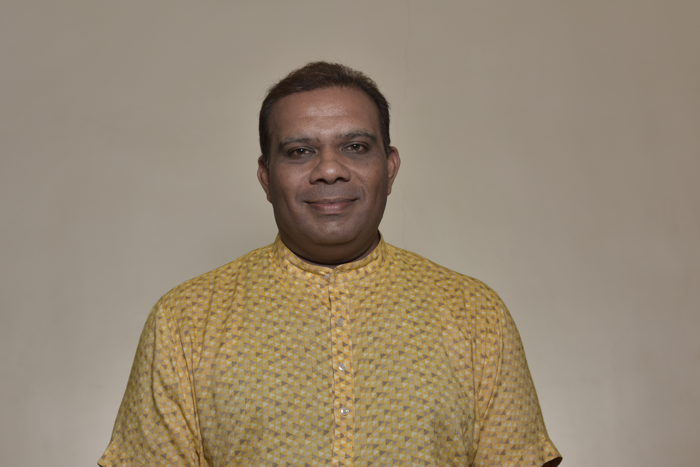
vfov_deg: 25.5
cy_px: 241
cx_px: 334
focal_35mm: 53
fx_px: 1031
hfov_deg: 37.5
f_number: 6.3
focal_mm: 50
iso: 320
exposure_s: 1/200
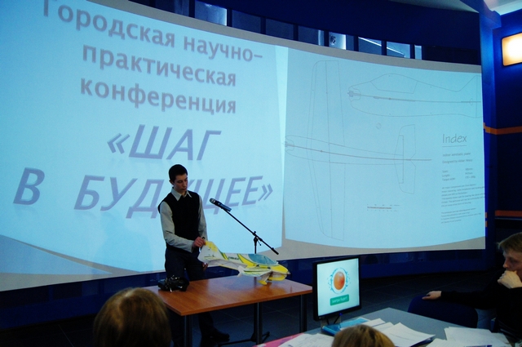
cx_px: 261
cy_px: 174
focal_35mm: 27
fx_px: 391
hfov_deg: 67.4
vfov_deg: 47.8
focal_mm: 18
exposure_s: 1/125
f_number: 3.5
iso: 1600
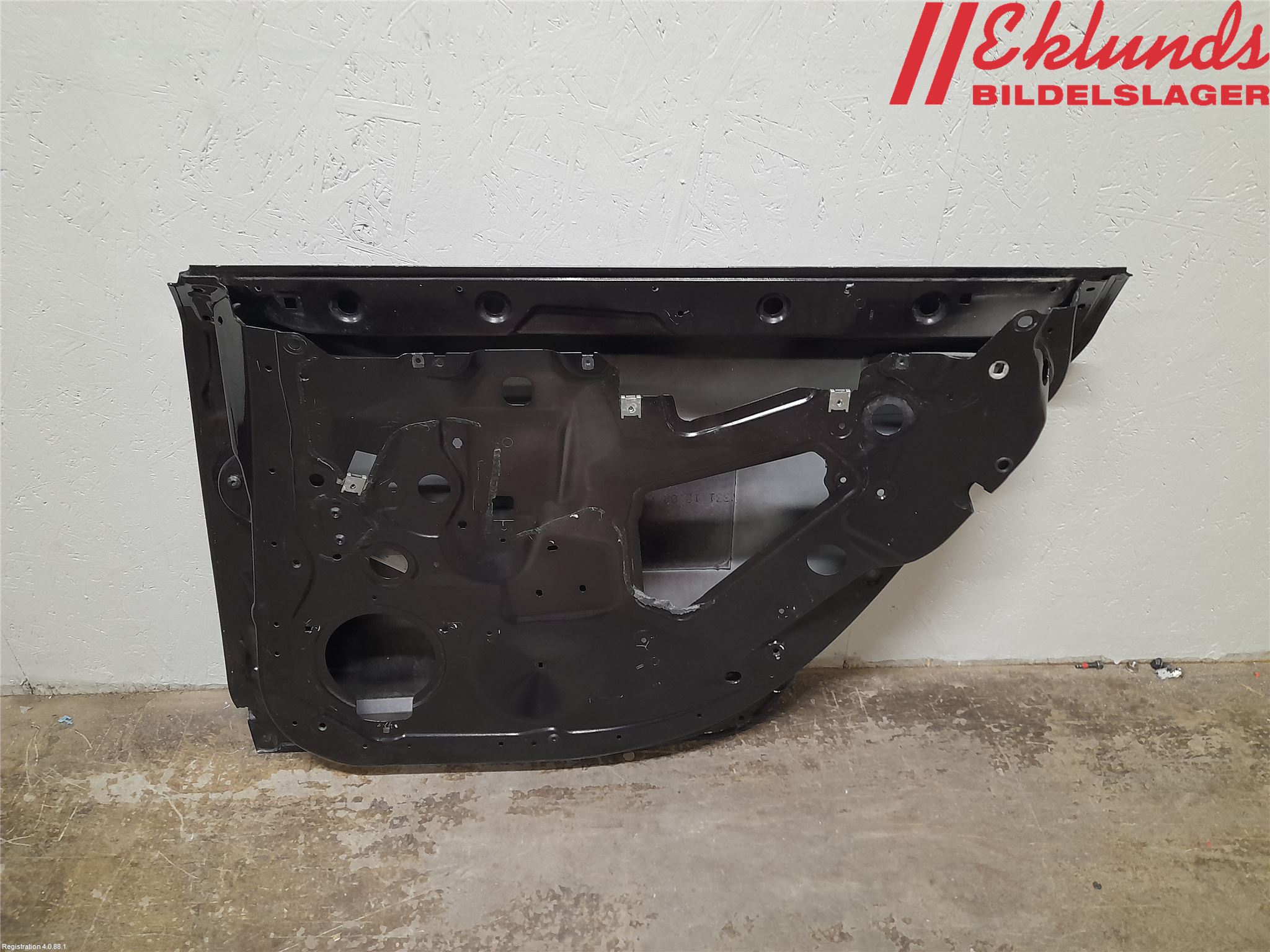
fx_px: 917
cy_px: 476
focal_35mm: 25
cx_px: 635
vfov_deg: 54.9
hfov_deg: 69.4
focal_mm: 4.6
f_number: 2
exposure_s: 1/33
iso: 320
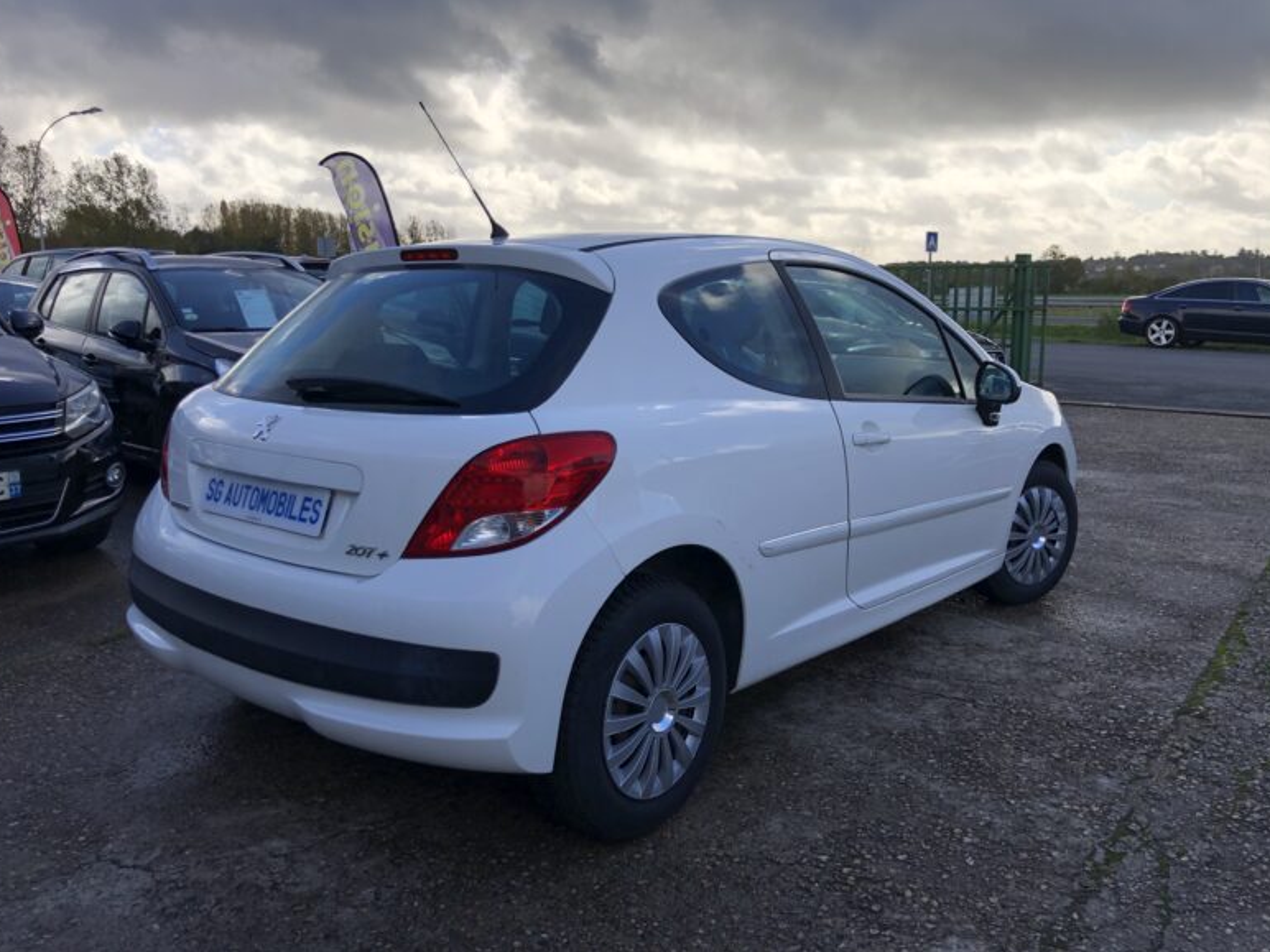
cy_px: 464
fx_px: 1064
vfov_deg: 48.2
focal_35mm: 29
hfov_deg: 61.7
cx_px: 633
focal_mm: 4
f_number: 1.8
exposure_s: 1/1297
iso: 20
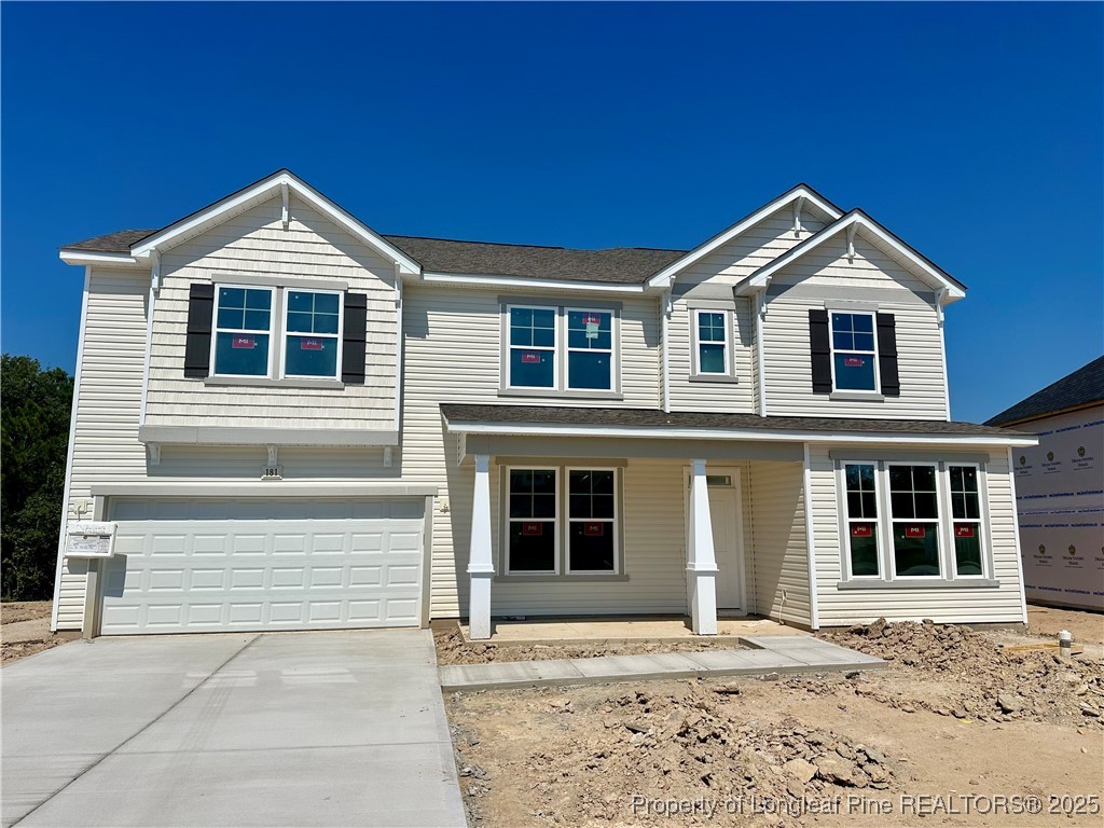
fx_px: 765
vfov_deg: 56.8
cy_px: 414
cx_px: 552
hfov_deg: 71.6
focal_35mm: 24
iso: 80
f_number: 1.78
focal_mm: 6.86
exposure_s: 1/15625
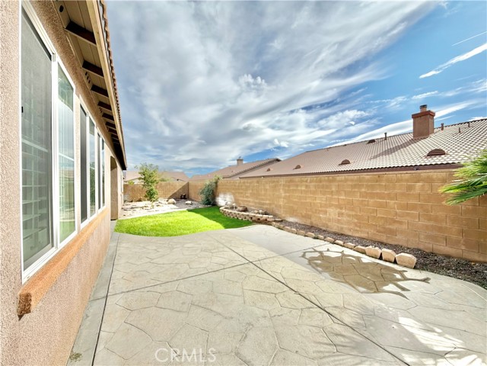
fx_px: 197
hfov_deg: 102.1
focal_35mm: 14
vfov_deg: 85.7
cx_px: 244
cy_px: 183
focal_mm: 2.22
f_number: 2.2
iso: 32
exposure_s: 1/820
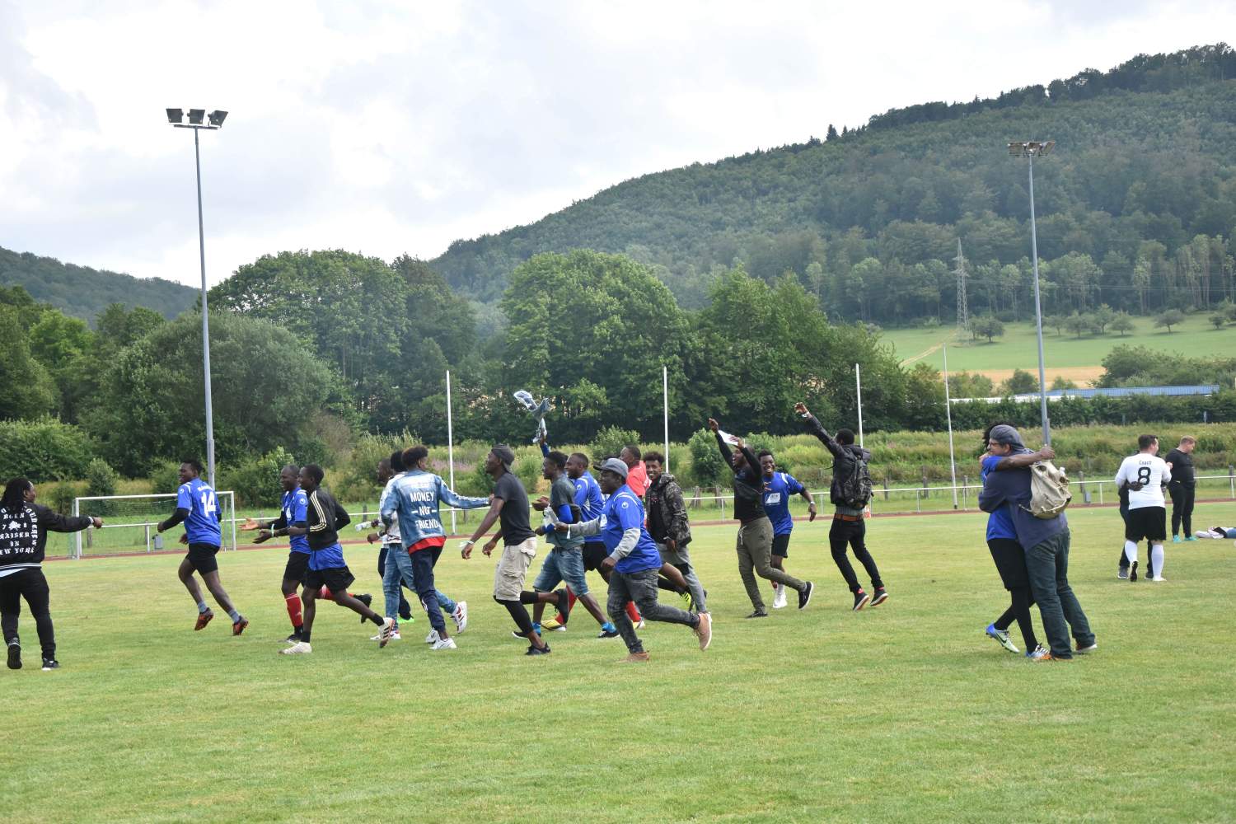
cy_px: 412
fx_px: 1957
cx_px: 618
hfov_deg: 35.1
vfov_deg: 23.8
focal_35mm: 57
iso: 400
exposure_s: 1/1250
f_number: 5
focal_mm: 38
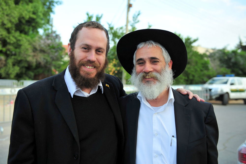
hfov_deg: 46.4
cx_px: 123
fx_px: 287
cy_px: 82
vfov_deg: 31.9
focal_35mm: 42
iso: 200
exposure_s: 1/320
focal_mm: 42
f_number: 3.5
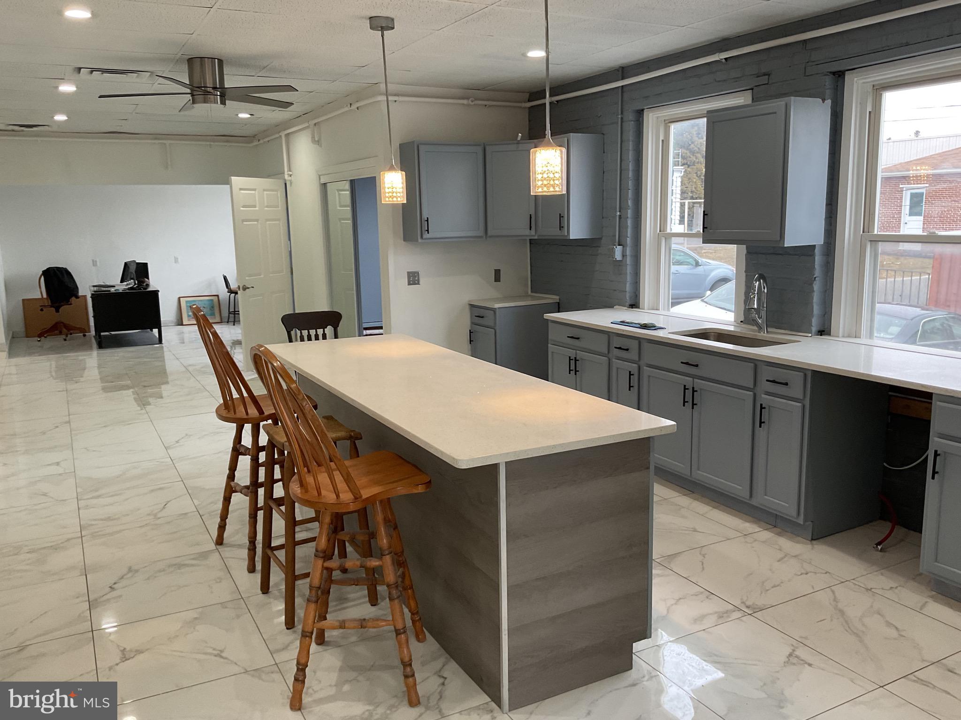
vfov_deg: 48.2
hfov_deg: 61.7
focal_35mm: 29
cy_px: 360
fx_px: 805
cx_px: 480
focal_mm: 3
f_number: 1.8
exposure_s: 1/120
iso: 64
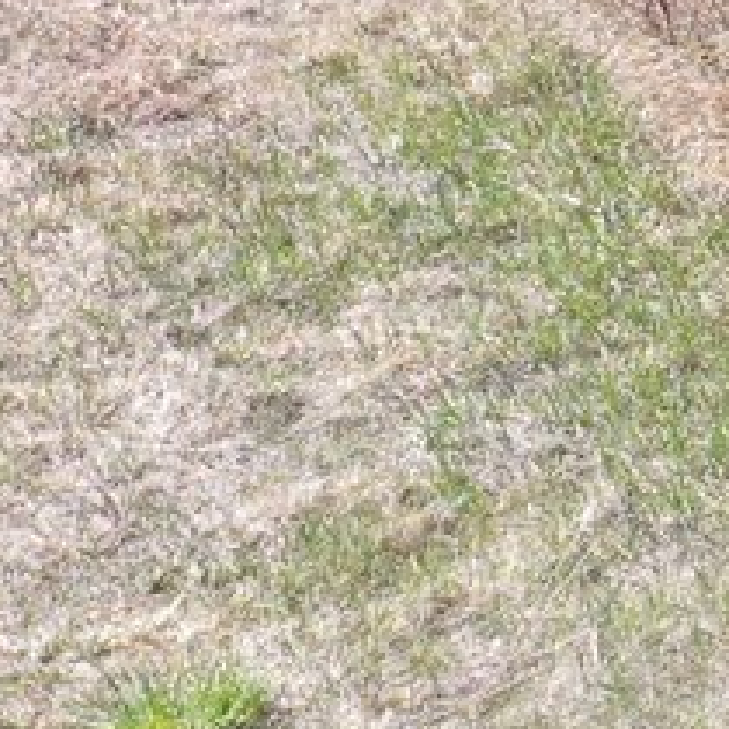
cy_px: -658
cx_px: 2095
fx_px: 4598
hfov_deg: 7.9
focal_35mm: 193
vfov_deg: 8.6
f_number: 5
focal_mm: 10.26
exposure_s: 1/240
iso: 100
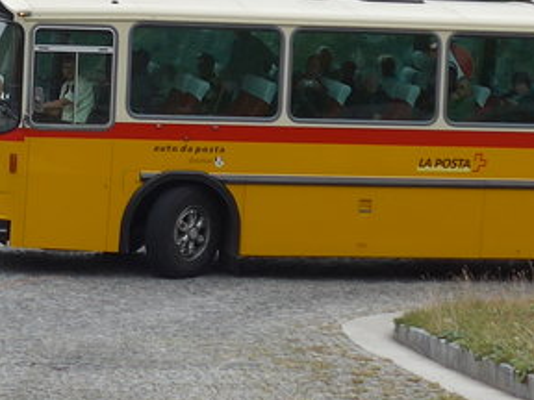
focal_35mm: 204
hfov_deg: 9.6
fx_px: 3147
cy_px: -13
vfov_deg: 7.2
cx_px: 11
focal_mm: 10.1
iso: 80
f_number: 3.2
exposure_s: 1/640
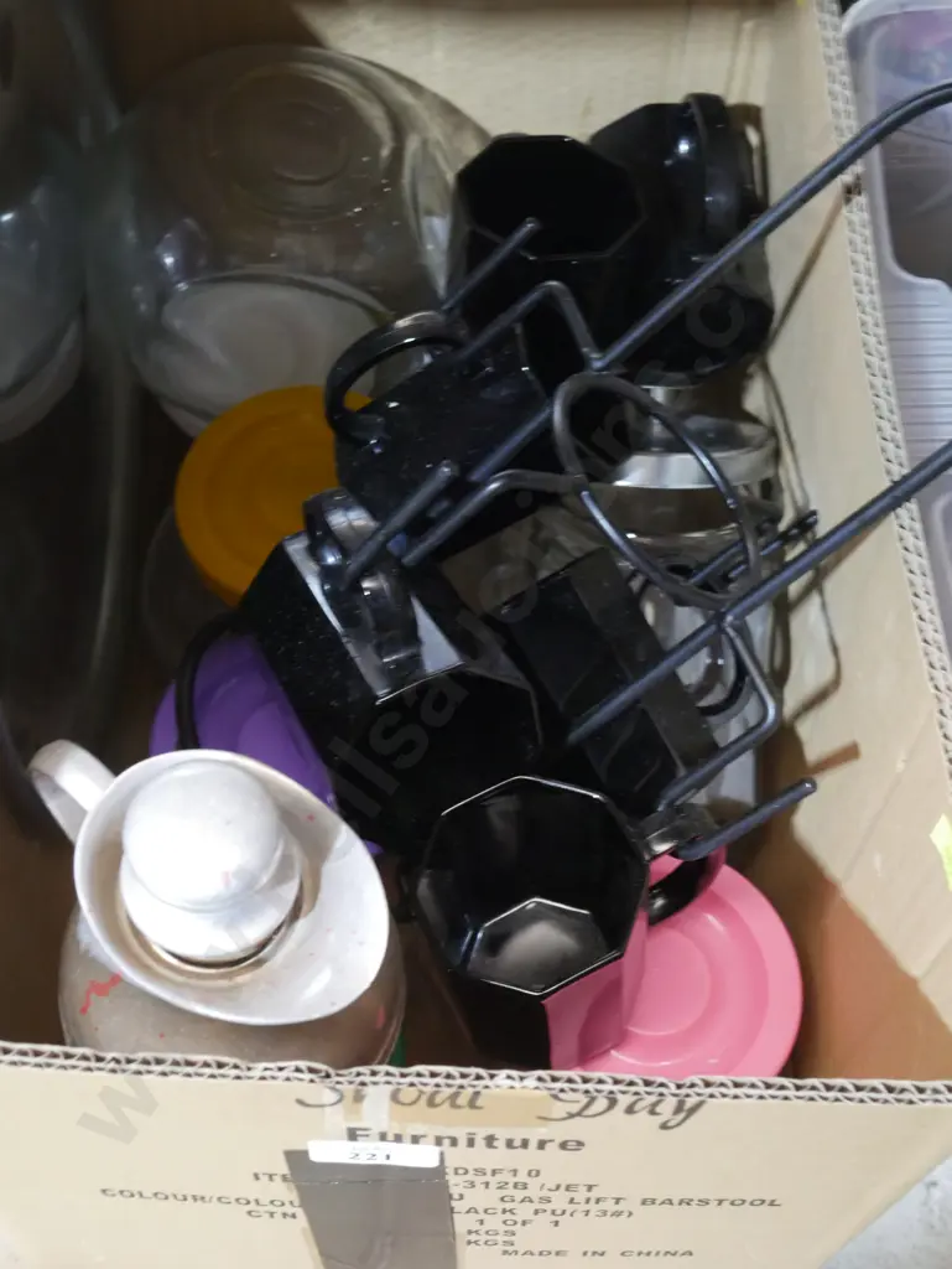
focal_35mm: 50
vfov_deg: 38.2
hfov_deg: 29.1
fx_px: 1832
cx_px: 476
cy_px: 634
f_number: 5.3
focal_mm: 25
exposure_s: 1/30
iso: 3200
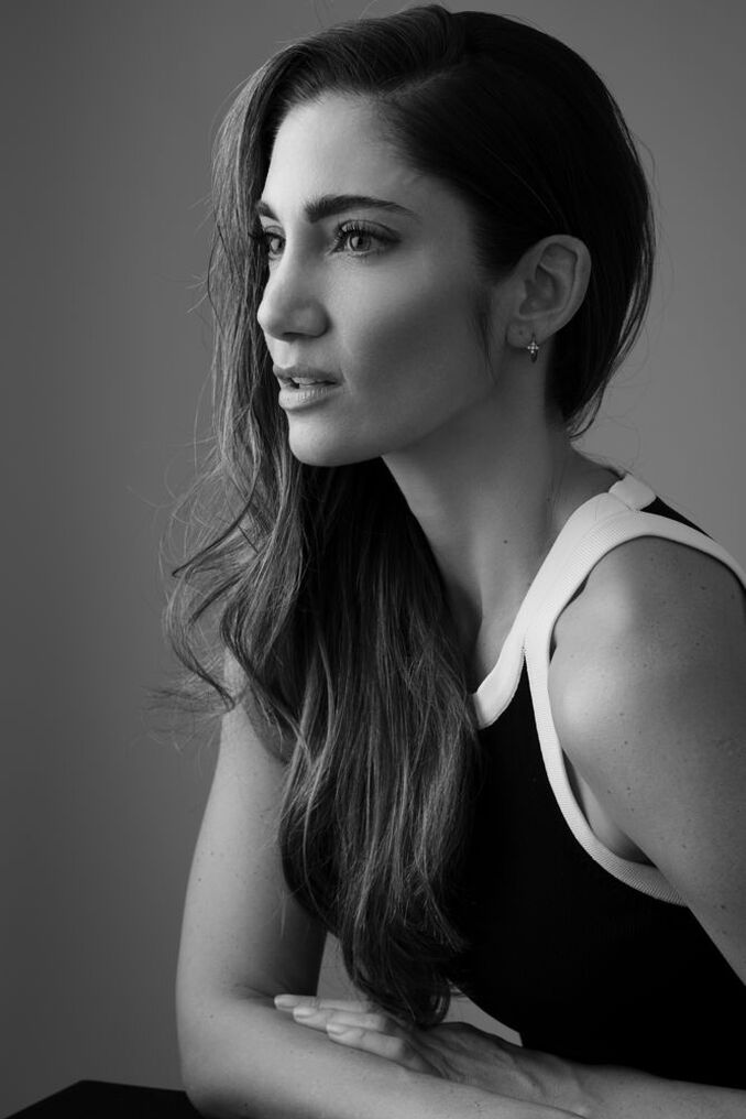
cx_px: 373
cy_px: 560
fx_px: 2609
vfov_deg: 24.2
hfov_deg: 16.3
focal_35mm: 84
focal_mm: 56
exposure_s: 1/160
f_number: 6.4
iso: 160
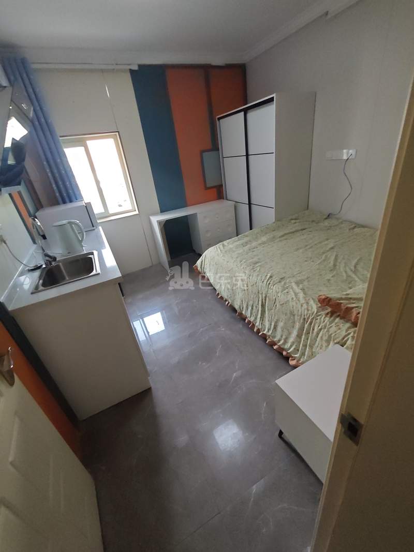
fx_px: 239
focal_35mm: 15
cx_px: 207
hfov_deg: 81.7
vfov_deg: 98.2
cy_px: 276
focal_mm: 1.91
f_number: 2.2
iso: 160
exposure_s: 1/50
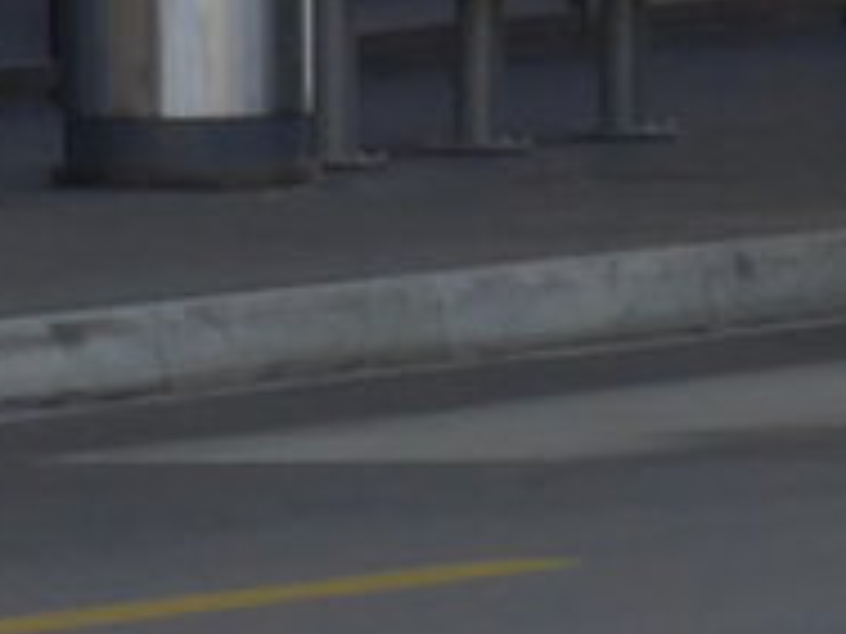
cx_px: 1876
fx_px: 23242
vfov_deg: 1.6
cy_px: -1214
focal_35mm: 951
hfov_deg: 2.1
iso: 250
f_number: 5.5
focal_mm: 28.9
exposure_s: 1/200
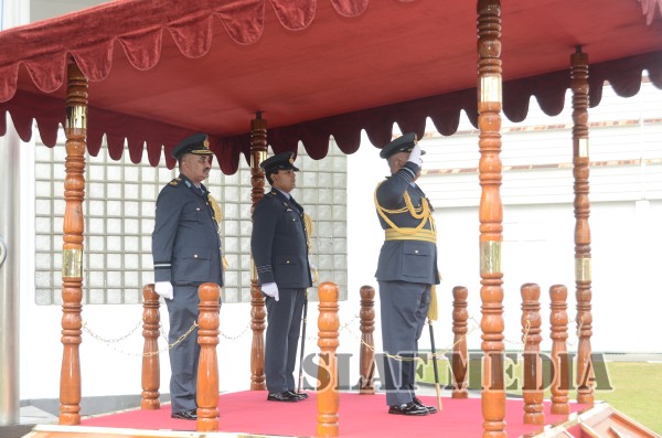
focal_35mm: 63
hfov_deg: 32.0
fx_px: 1156
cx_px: 331
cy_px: 219
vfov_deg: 21.5
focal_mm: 42
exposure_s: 1/200
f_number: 5.6
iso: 250
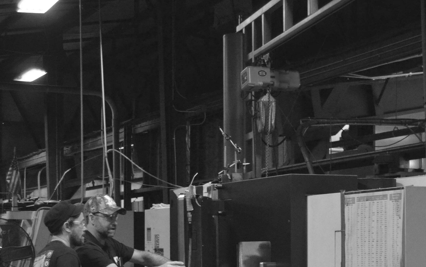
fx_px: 1115
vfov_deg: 13.5
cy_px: 246
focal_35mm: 96
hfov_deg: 21.5
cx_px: 304
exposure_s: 1/60
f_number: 4.5
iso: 1400
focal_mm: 32
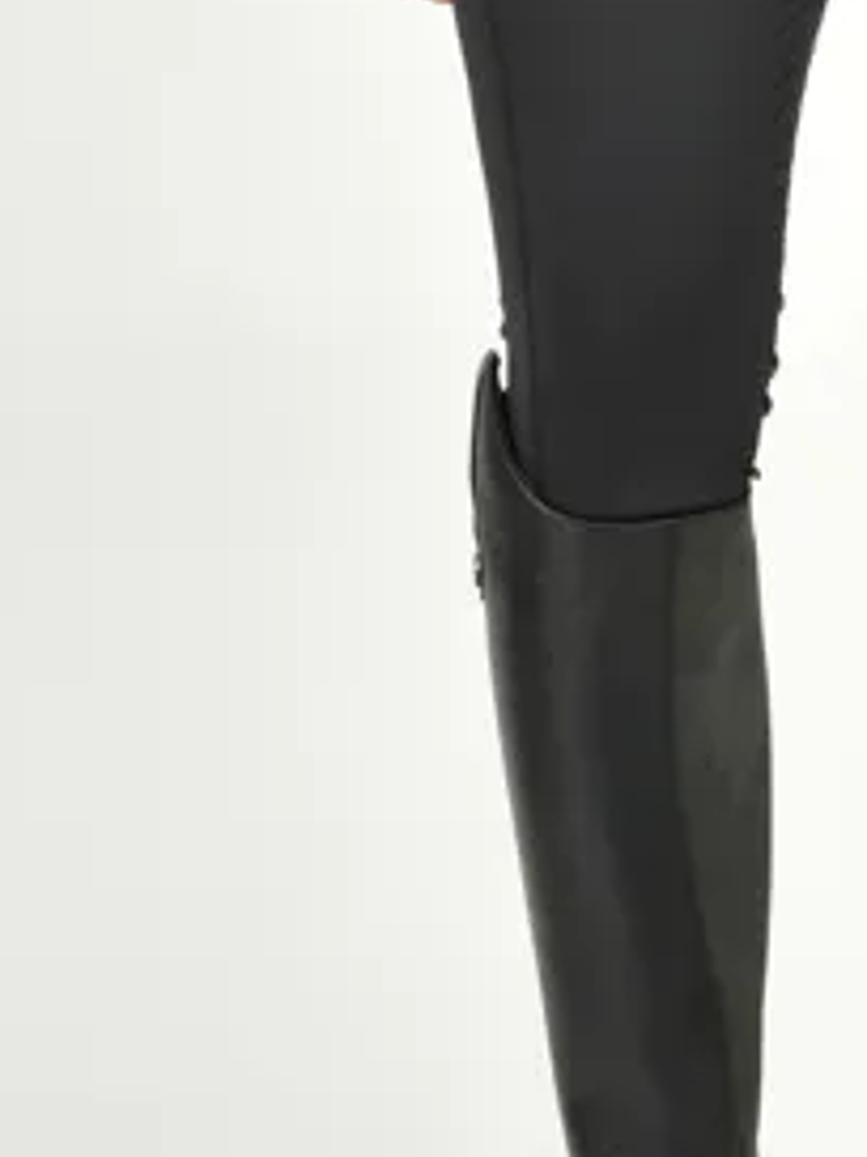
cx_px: 910
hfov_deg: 4.7
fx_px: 10620
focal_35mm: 318
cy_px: -302
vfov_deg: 6.2
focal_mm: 75
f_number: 5.6
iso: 160
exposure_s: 1/200
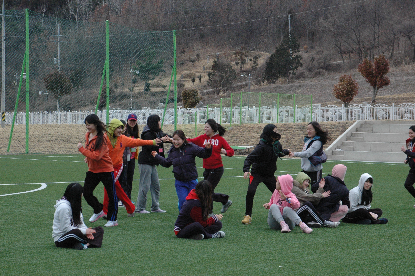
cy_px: 138
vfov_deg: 14.7
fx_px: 1071
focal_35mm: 93
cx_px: 208
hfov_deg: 21.9
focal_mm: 62
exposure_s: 1/400
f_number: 10
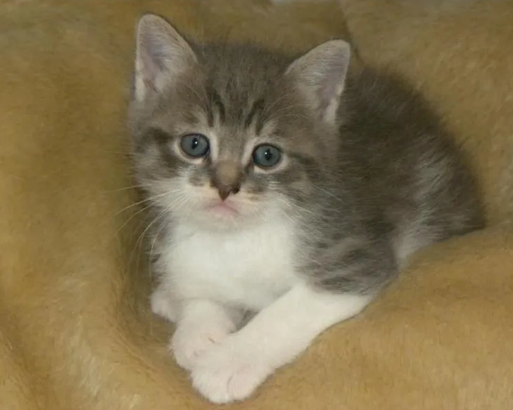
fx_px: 1867
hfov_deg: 15.6
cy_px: 204
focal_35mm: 123
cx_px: 260
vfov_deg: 12.5
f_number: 4
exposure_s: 1/30
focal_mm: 20.8
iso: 400
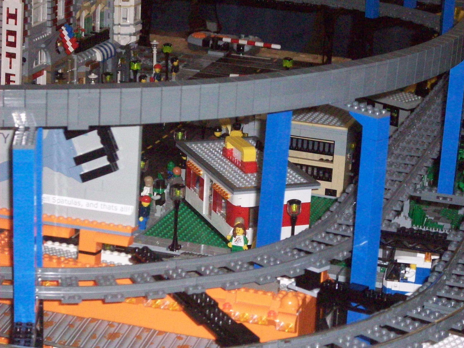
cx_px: 232
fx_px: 1488
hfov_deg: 17.7
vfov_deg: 13.3
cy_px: 174
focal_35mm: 111
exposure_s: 1/128
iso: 800
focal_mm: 18.6
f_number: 5.2
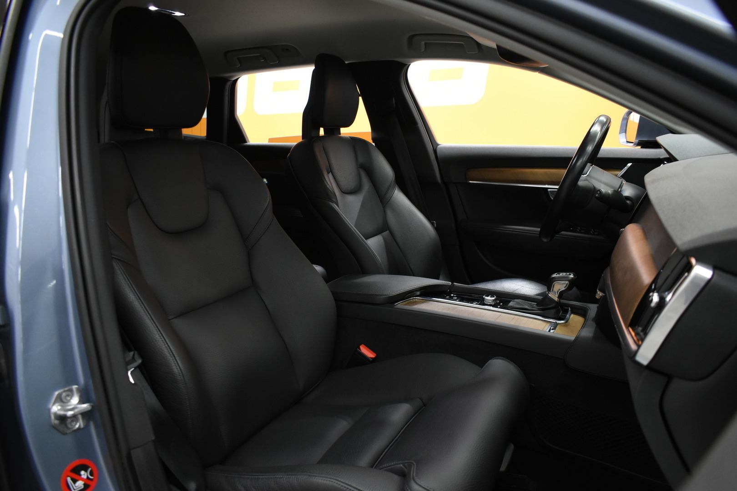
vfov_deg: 47.9
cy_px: 246
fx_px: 553
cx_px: 368
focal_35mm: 27
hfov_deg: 67.4
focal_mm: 18
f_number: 3.5
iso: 1600
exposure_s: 1/50
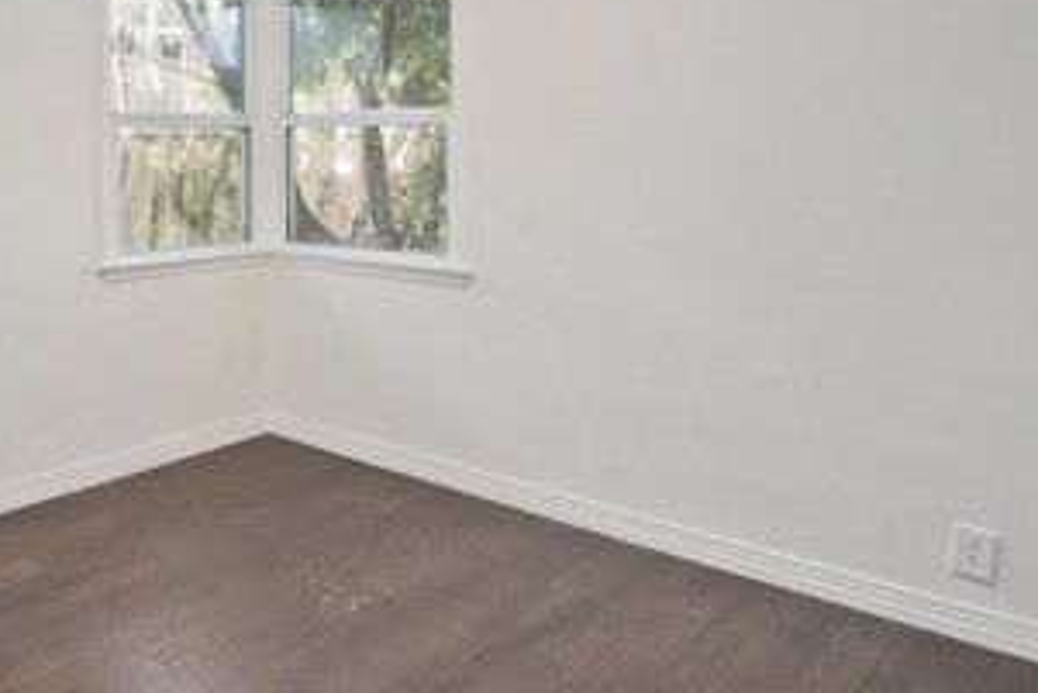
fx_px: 981
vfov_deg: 37.5
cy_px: 133
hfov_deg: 48.9
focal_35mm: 34
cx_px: 76
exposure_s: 1/40
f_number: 7.1
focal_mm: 16
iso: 400
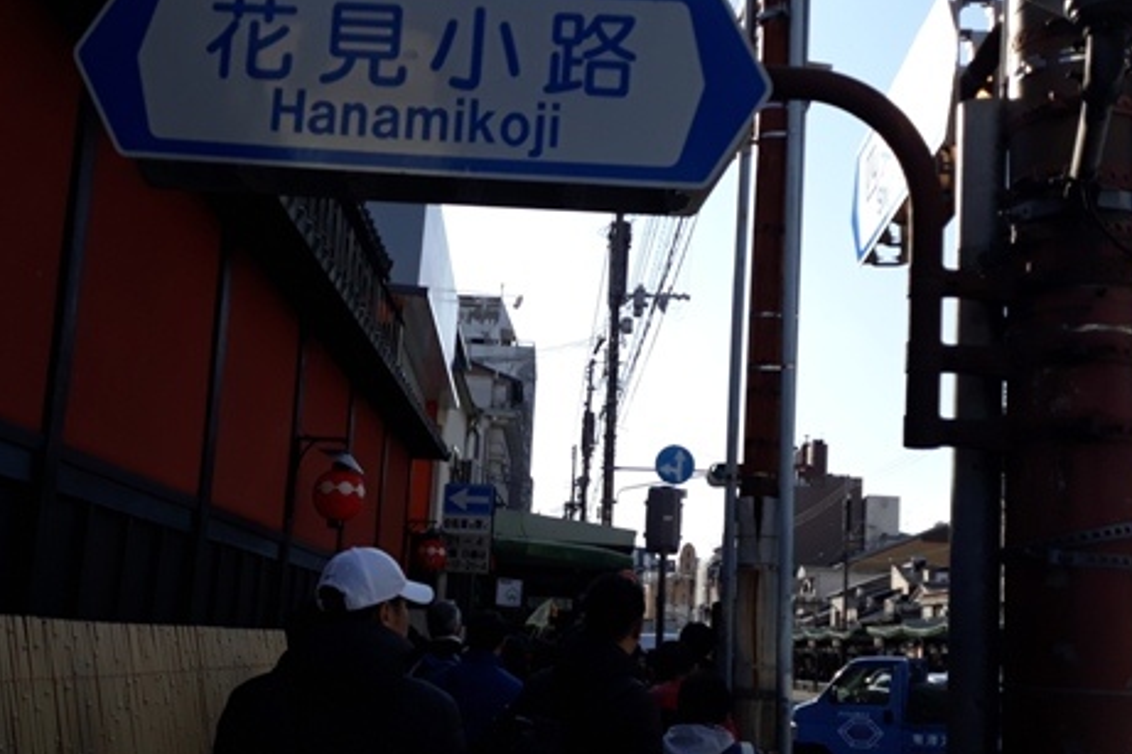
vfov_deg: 34.1
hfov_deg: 49.4
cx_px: 491
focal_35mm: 39
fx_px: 1226
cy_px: 457
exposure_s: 1/1499
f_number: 1.7
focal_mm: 3.71
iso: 40
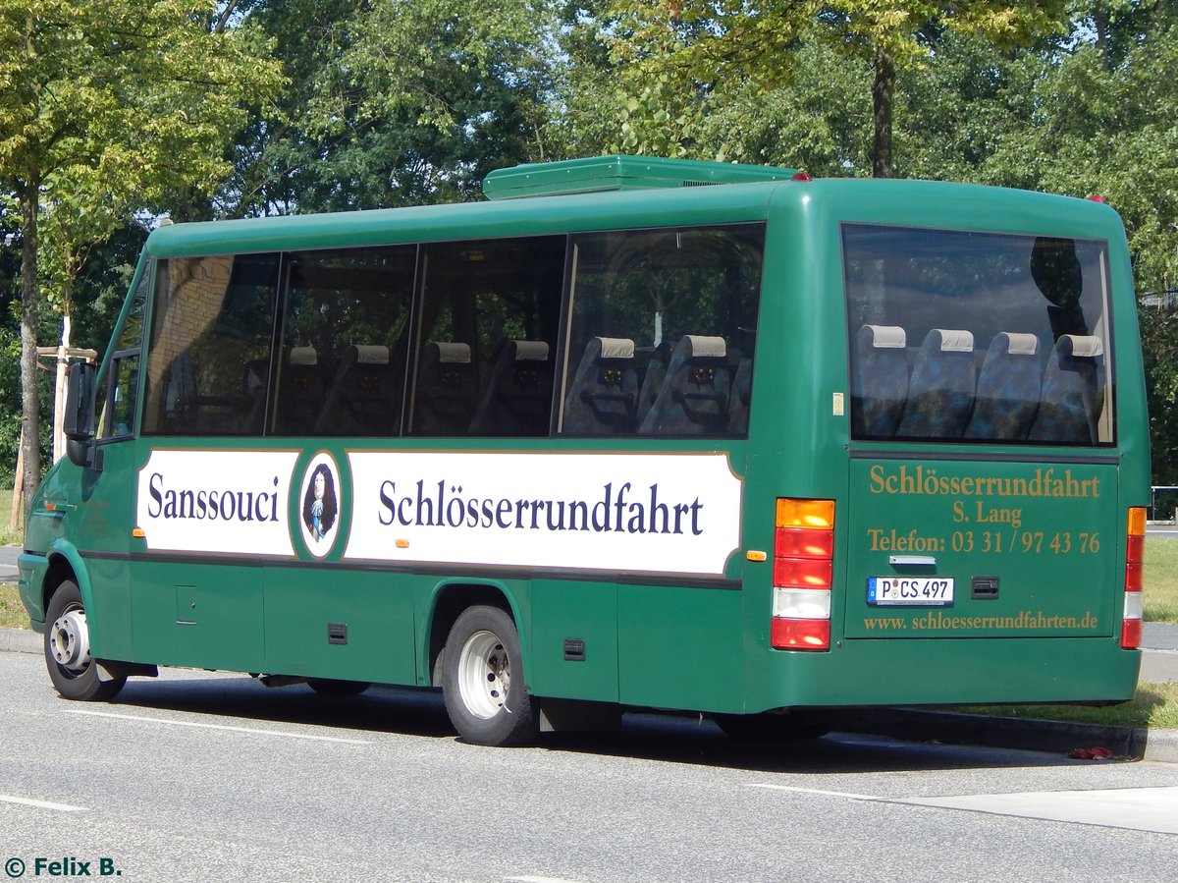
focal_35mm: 104
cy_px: 442
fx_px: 3538
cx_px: 589
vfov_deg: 14.2
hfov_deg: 18.9
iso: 125
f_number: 4.5
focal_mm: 18.7
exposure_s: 1/500
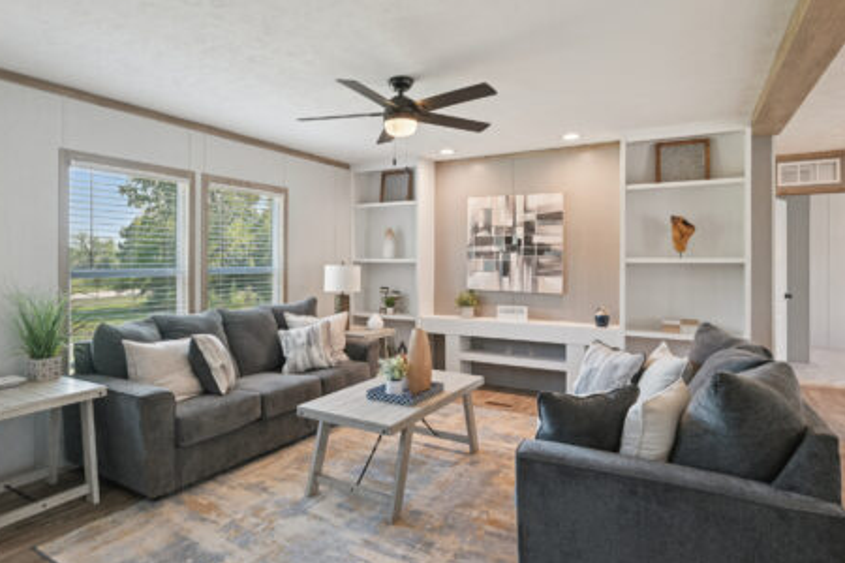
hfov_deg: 82.2
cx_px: 383
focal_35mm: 21
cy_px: 253
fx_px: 482
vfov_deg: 60.4
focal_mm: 18.5
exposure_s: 1/30
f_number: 8
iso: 400
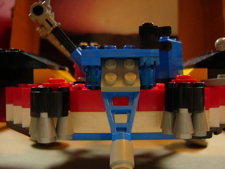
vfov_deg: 40.7
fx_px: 227
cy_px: 84
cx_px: 112
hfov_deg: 52.6
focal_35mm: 35
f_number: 2.8
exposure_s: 1/8
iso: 200
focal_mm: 5.8
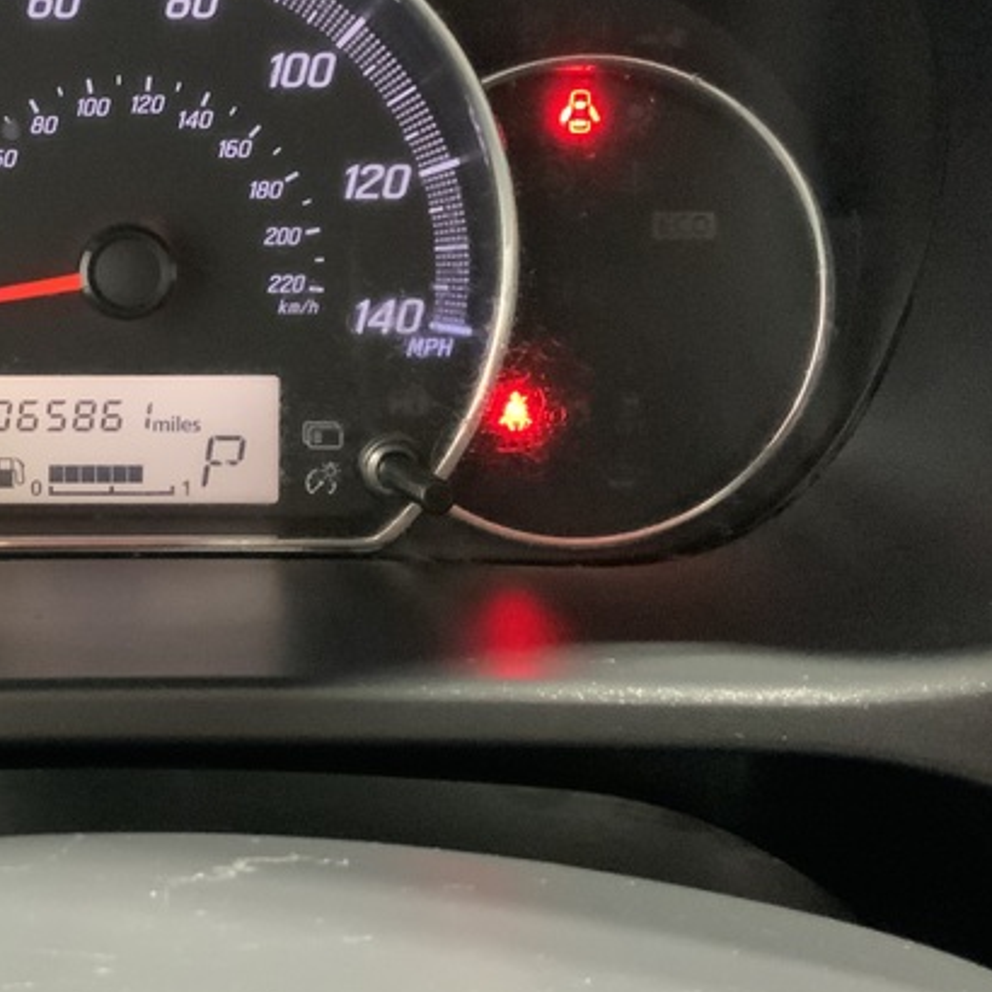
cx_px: 53
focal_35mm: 60
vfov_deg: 28.4
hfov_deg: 27.3
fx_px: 1945
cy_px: 312
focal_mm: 3
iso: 500
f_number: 1.8
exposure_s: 1/24
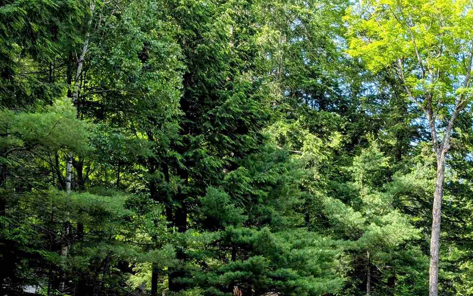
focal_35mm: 55
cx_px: 453
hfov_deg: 34.2
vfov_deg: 21.5
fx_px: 709
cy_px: 373
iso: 19
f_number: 1.68
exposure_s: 1/169
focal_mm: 6.9
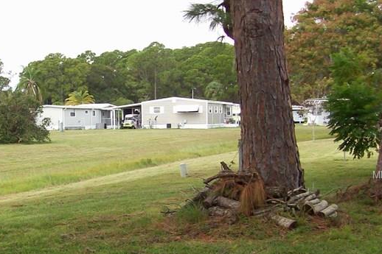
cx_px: 40
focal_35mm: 74
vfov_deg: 18.3
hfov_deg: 26.5
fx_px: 785
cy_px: 176
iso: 80
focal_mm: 6
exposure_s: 1/726
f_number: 2.7
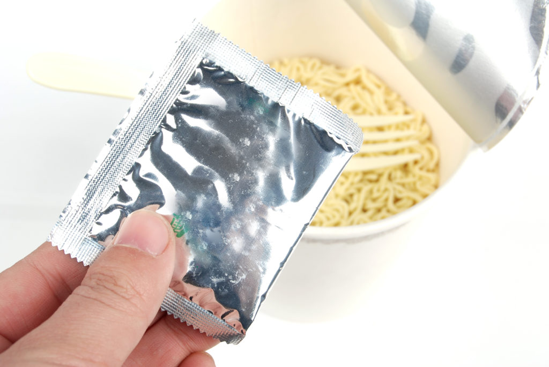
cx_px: 274
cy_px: 184
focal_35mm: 82
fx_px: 1259
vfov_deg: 16.6
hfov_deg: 24.6
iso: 100
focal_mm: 55
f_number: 11
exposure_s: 1/125
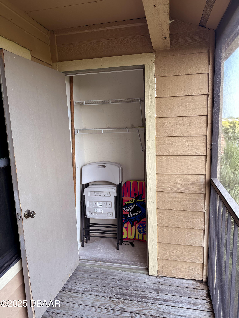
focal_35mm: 24
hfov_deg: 56.8
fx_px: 221
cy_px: 159
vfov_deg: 71.6
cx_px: 120
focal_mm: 6.86
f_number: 1.78
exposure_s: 1/121
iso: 64
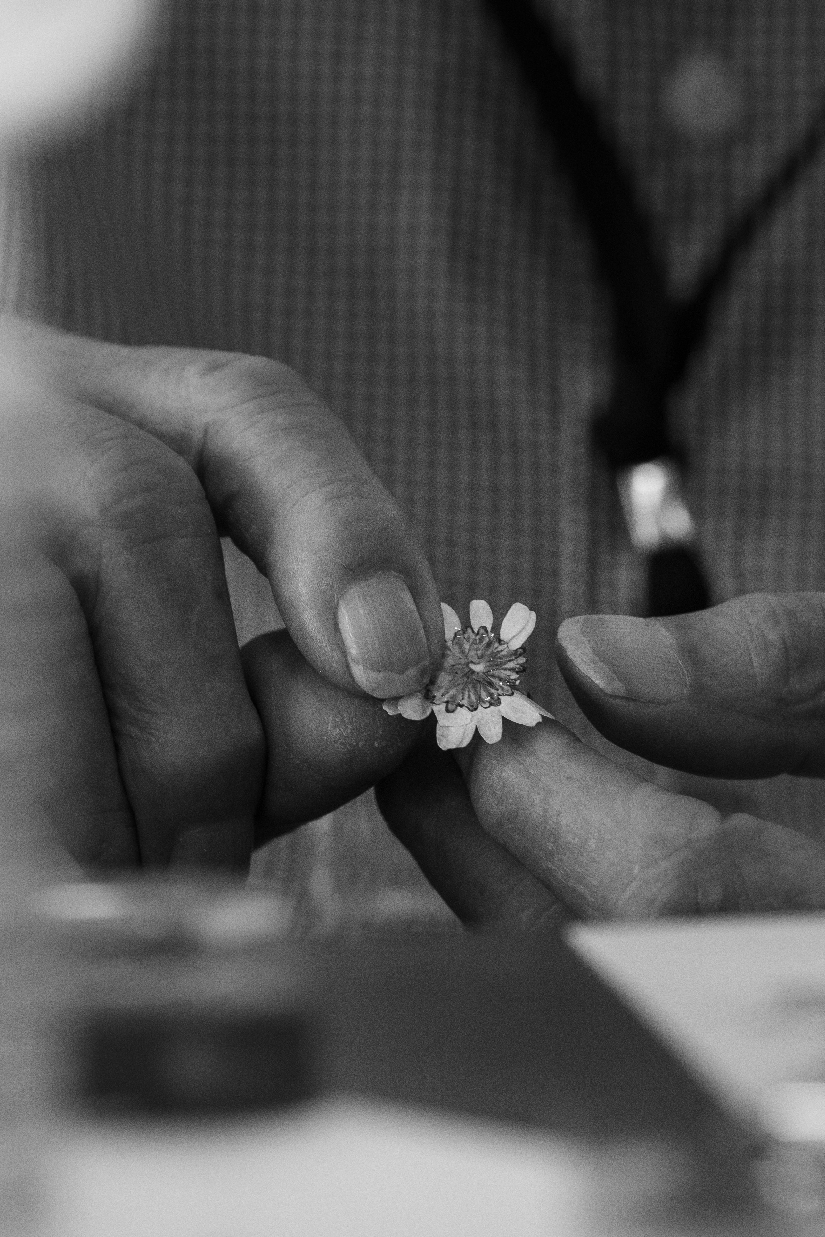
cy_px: 625
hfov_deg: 6.3
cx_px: 530
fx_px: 7493
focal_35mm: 218
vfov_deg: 9.4
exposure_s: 1/320
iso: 1600
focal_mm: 90
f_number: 4
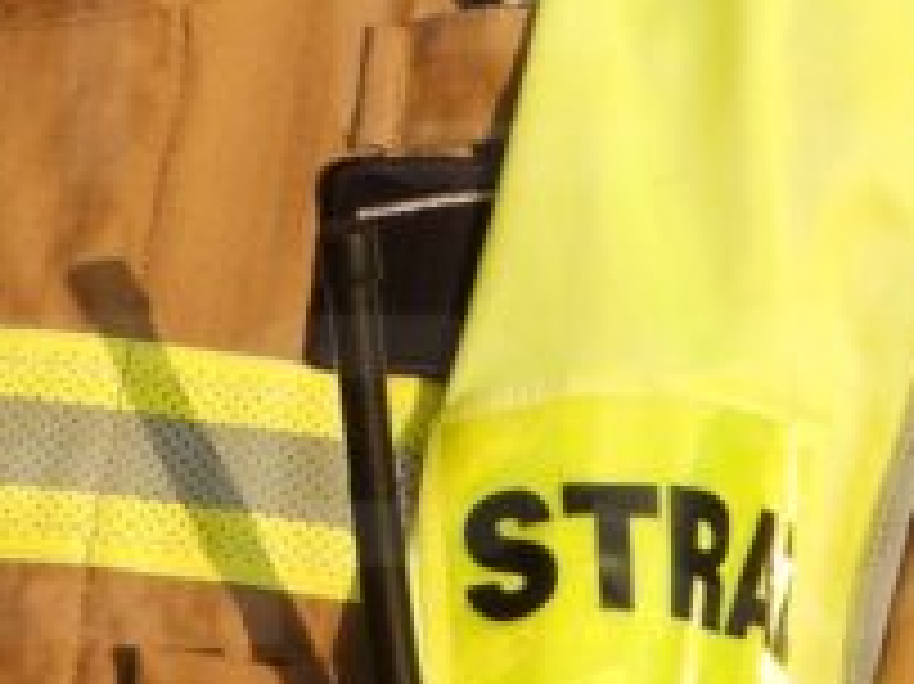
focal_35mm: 1866
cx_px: 185
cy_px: -297
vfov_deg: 0.8
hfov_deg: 1.1
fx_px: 49241
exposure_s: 1/320
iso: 100
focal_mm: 66.5
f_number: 5
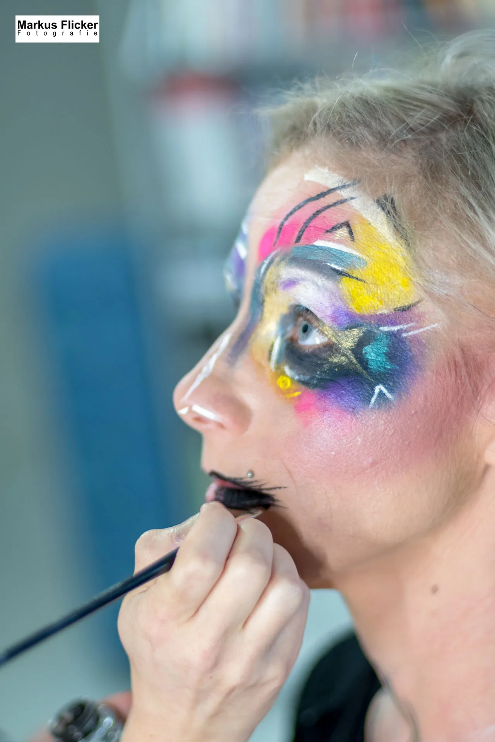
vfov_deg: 27.0
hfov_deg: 18.2
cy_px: 371
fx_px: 1547
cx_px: 248
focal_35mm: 75
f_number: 1.8
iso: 400
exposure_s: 1/160
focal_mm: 50
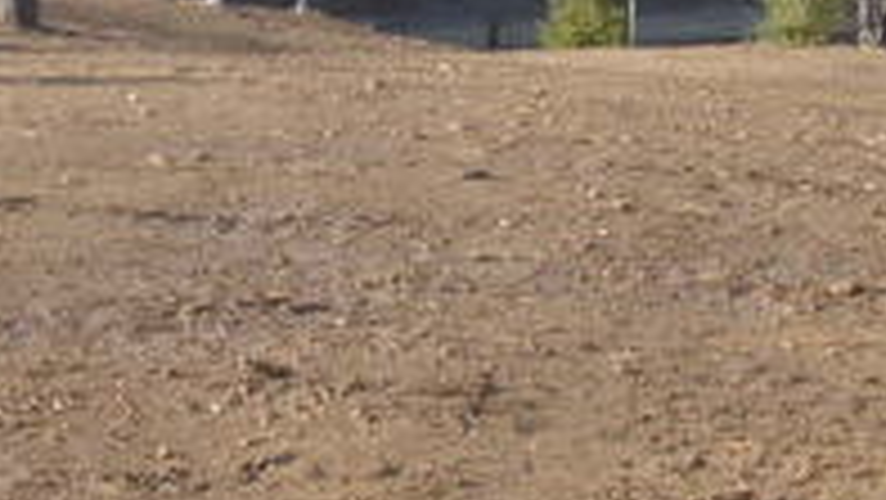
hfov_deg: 20.6
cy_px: -32
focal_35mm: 101
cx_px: 31
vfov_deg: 11.8
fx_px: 2374
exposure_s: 1/500
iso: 80
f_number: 2.8
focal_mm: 6.3
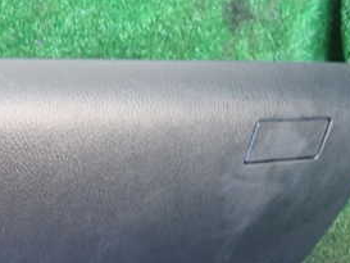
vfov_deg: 22.1
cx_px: 12
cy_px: 195
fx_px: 668
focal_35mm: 66
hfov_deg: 27.9
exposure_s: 1/30
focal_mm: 5.4
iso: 800
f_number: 2.3
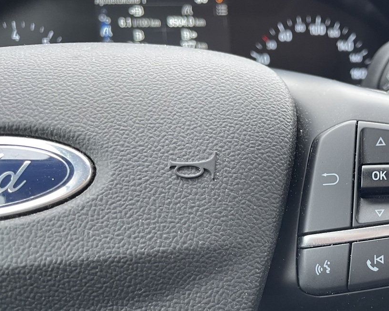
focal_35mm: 45
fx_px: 518
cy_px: 227
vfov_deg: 32.9
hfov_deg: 39.3
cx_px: 320
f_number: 1.6
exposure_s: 1/60
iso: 125
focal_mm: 4.2
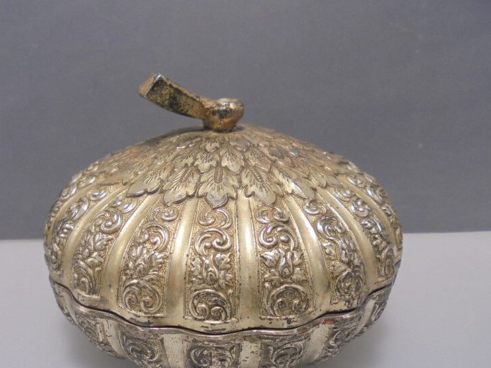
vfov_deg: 43.9
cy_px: 222
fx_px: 454
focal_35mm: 32
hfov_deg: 56.4
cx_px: 197
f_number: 3.5
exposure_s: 1/50
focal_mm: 4.6
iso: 100
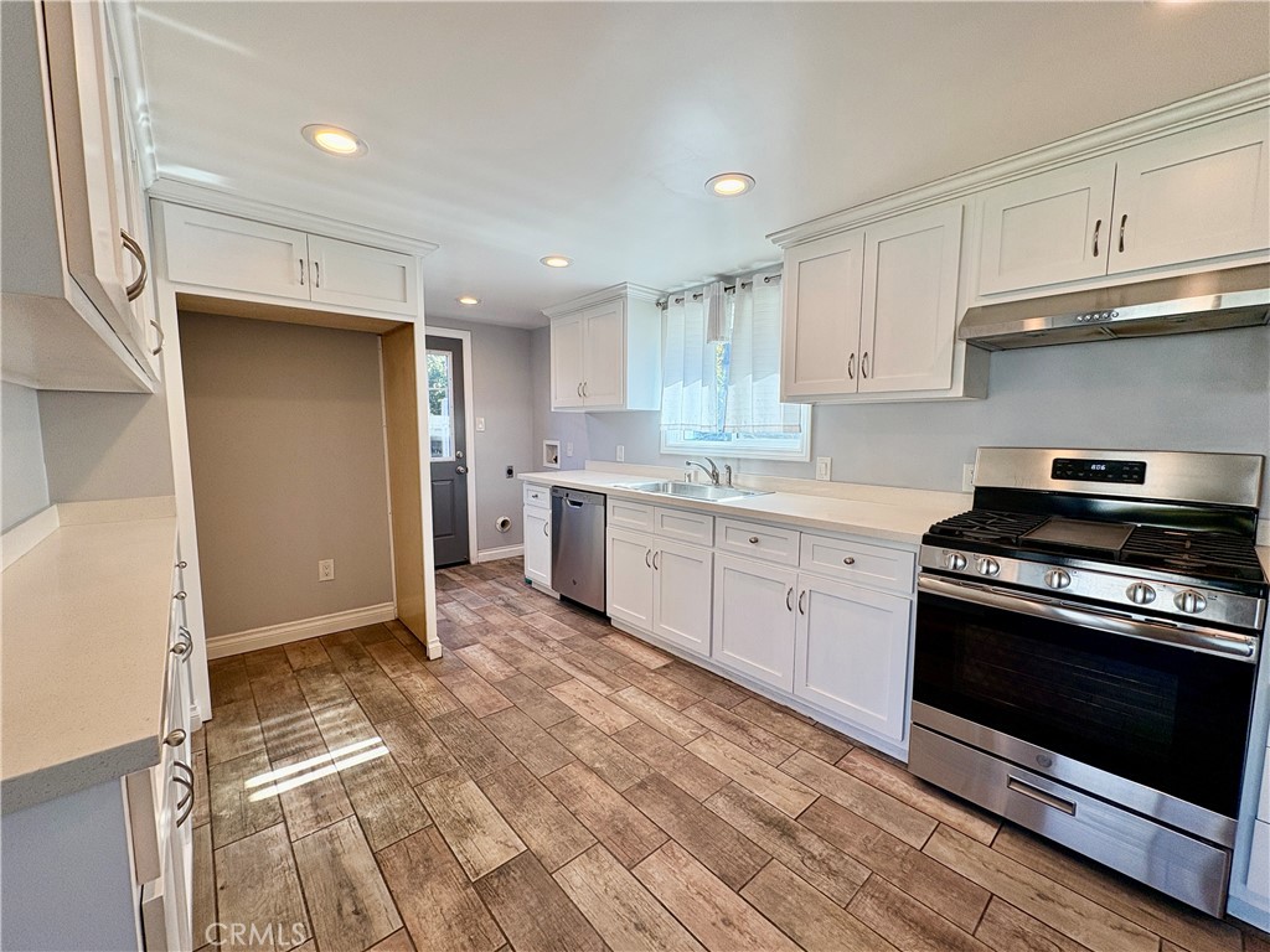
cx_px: 635
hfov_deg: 102.1
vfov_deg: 85.7
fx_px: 514
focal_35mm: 14
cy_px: 476
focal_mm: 2.22
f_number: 2.2
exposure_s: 1/151
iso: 64
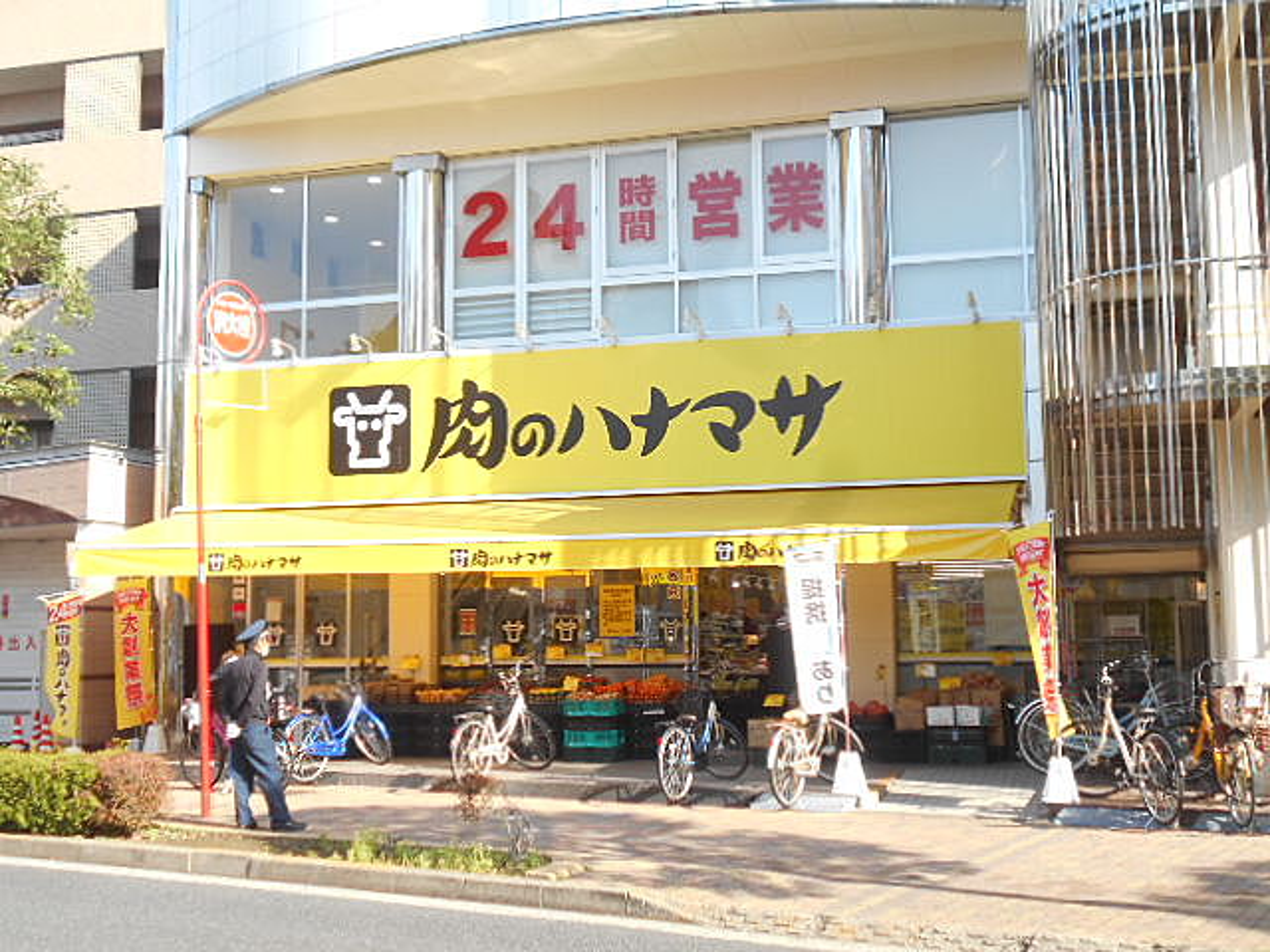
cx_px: 635
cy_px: 476
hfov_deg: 42.9
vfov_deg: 32.9
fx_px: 1614
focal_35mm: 44
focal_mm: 7.7
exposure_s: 1/250
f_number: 4.2
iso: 140
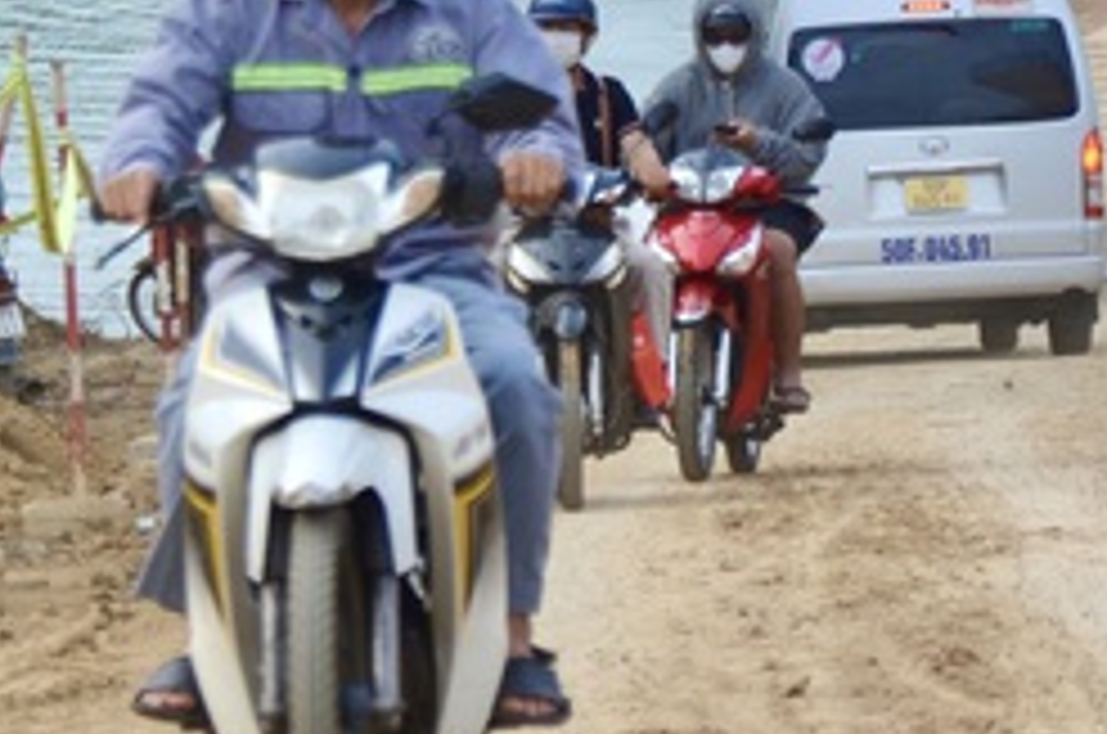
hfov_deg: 4.8
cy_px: 299
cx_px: 580
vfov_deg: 3.2
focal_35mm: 428
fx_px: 13135
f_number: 5.6
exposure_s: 1/500
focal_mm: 90
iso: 200
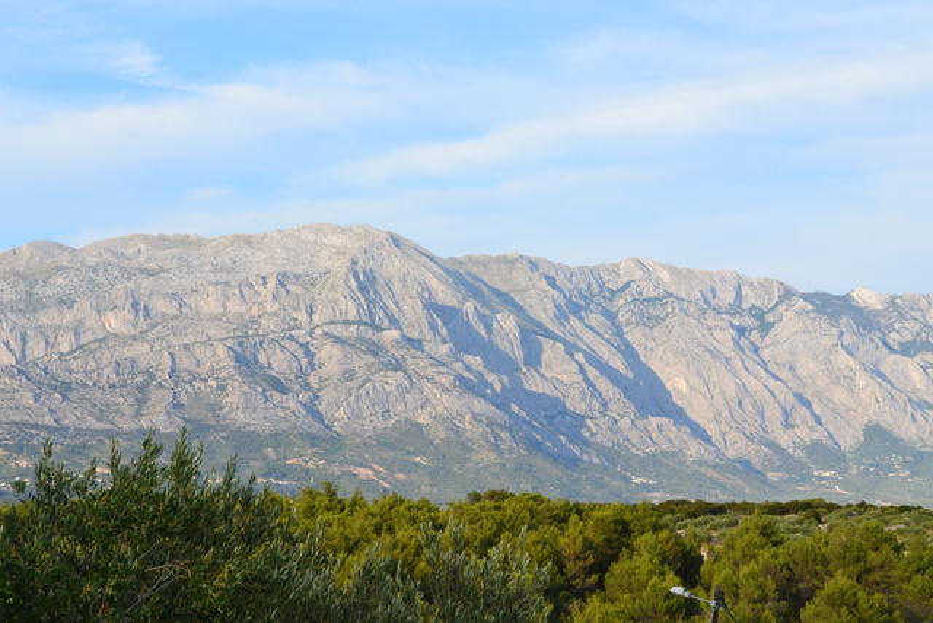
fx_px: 2138
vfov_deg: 16.6
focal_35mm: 82
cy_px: 312
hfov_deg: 24.6
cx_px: 466
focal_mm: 55
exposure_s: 1/320
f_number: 10
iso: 400
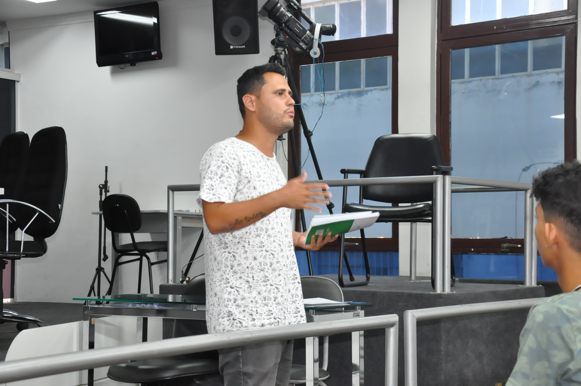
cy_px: 193
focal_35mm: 68
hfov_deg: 29.9
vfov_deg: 20.1
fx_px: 1088
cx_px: 290
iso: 2000
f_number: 5
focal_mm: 45
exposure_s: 1/60
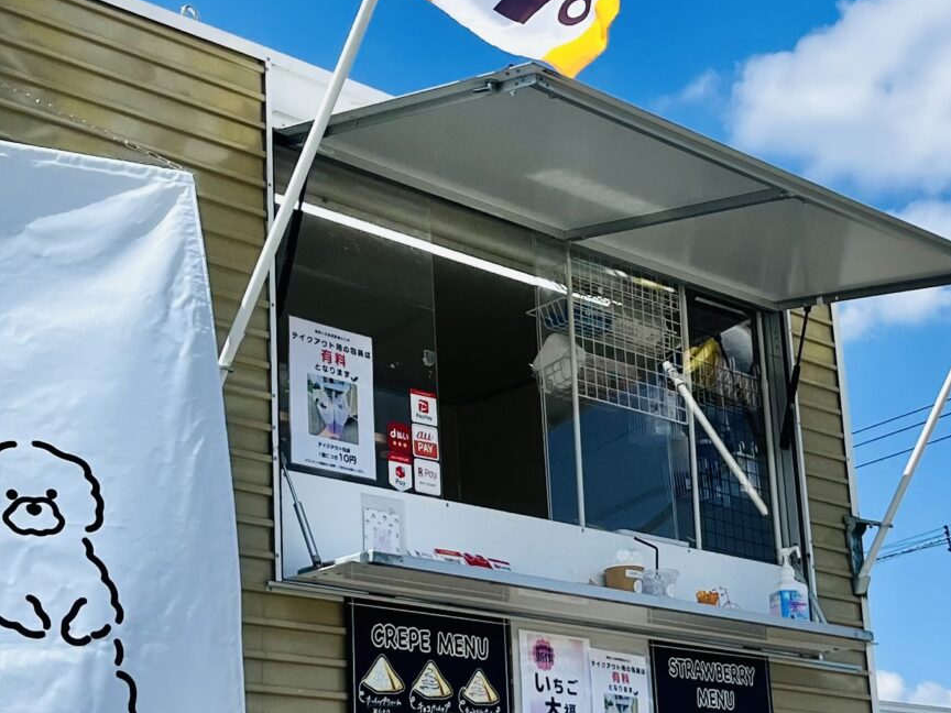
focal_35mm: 77
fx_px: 2115
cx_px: 721
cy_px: 380
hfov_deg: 25.0
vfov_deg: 19.1
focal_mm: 5.1
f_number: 1.6
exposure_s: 1/5319
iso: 50
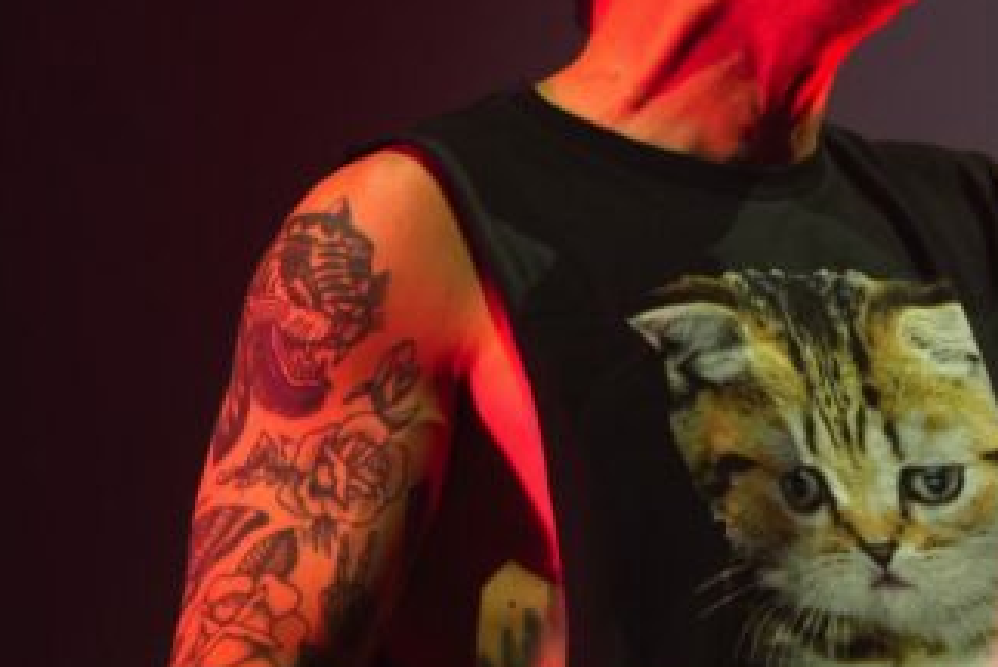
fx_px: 7908
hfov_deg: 7.2
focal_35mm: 285
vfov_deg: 4.8
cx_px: 887
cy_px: 114
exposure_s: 1/160
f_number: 5
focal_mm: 80
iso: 640
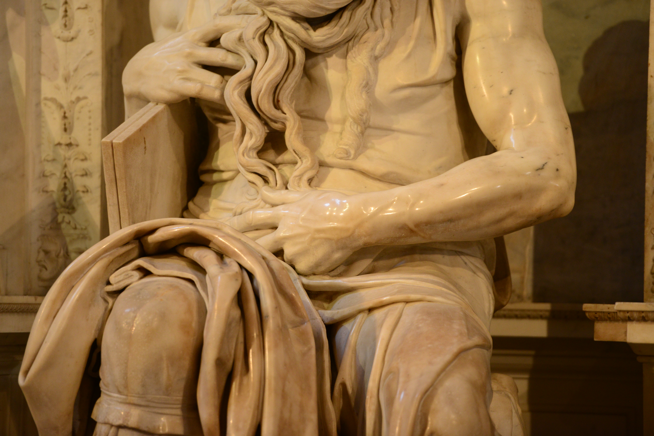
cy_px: 218
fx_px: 3180
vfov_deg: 7.9
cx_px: 327
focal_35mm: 175
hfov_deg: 11.7
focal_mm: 175
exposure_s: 1/60
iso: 1250
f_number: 2.8
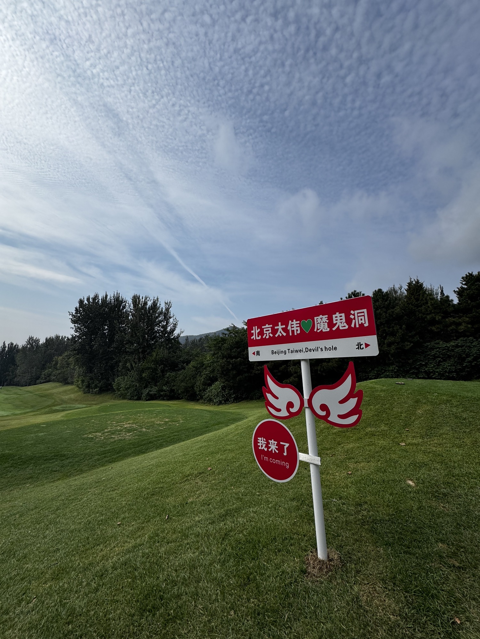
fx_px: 259
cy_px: 320
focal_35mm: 14
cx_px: 240
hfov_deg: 85.7
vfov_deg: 102.1
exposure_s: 1/2674
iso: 50
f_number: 2.2
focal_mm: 2.22
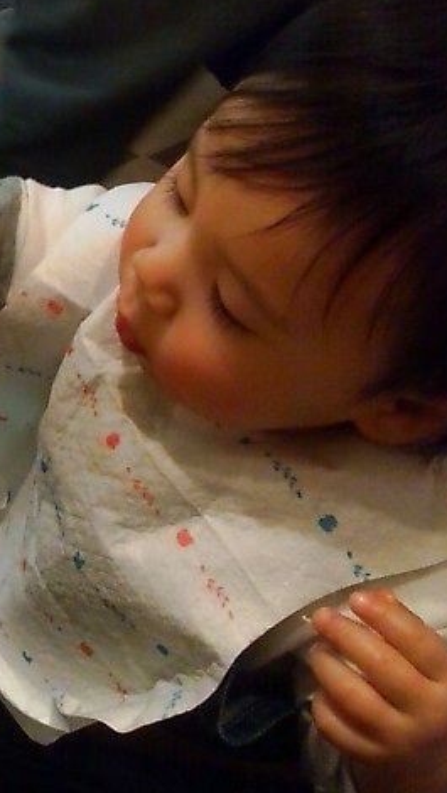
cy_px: 391
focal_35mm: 43
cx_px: -54
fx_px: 904
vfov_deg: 47.3
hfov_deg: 25.6
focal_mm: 3.73
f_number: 3.5
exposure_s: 1/33.3
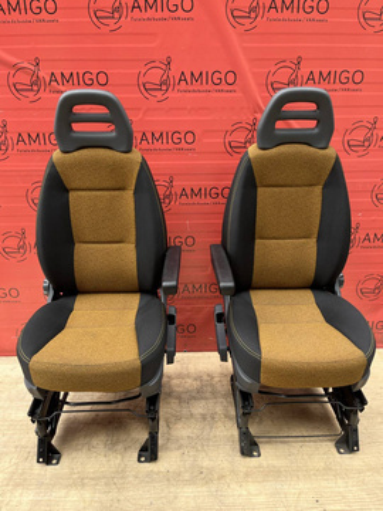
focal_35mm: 26
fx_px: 384
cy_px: 256
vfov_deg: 67.3
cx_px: 192
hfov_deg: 53.1
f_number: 1.6
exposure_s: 1/172
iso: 64
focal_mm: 5.1
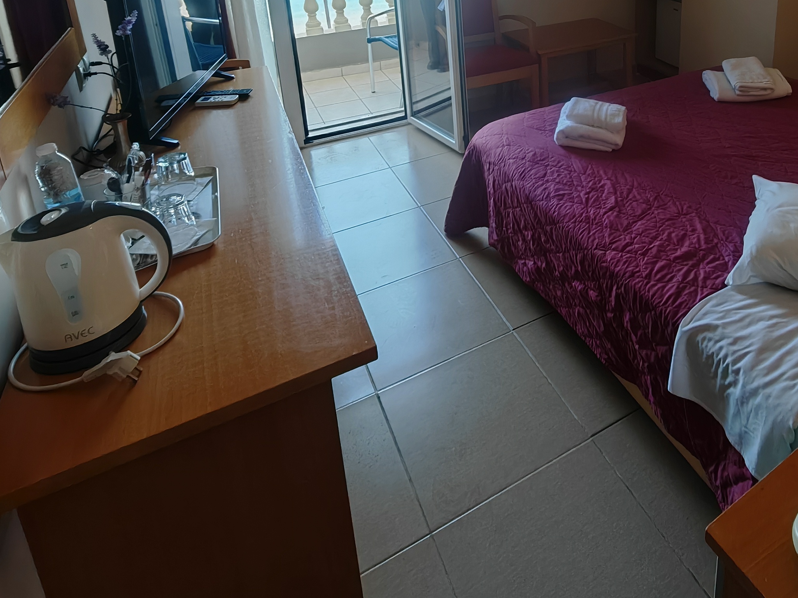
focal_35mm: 26
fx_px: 599
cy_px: 32
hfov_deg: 65.1
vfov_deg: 46.4
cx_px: 547
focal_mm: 1.82
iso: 80
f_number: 2
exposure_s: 1/50
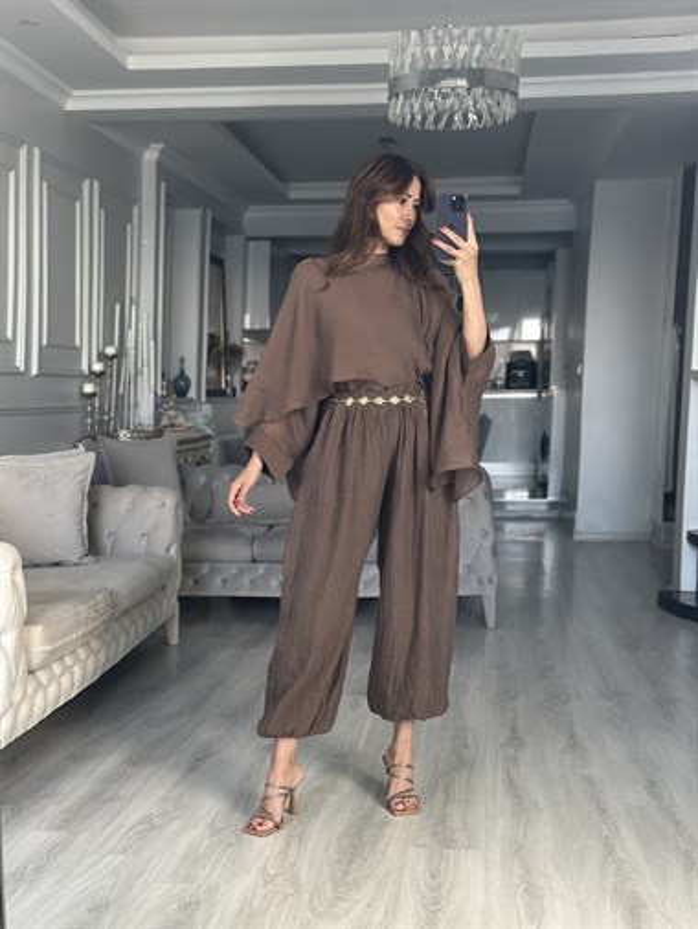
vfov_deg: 39.6
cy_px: 464
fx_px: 1289
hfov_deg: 30.3
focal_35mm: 48
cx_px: 349
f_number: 1.78
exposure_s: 1/60
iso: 200
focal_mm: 6.86
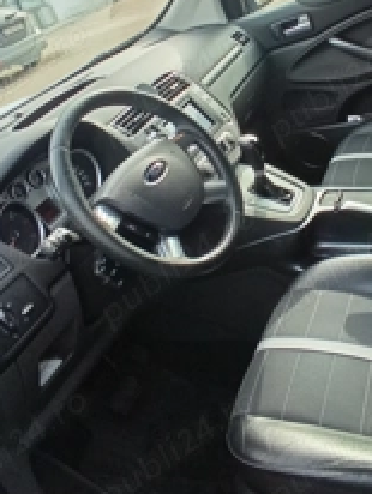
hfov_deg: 44.5
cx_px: 262
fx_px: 443
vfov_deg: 55.4
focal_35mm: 31
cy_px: 122
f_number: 2.2
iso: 61
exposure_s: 1/100
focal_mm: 1.65
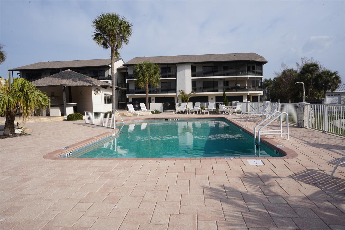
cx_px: 172
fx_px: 220
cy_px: 115
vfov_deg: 55.1
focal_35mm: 23
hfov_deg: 76.1
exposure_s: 1/100
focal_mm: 23
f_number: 20
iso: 200
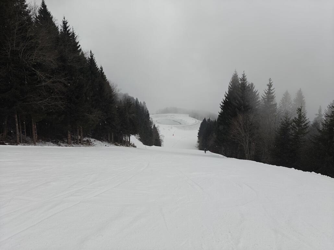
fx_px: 222
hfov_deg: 73.9
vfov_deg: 58.9
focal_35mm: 23
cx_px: 167
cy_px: 125
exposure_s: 1/403
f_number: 1.6
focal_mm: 6.06
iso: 50
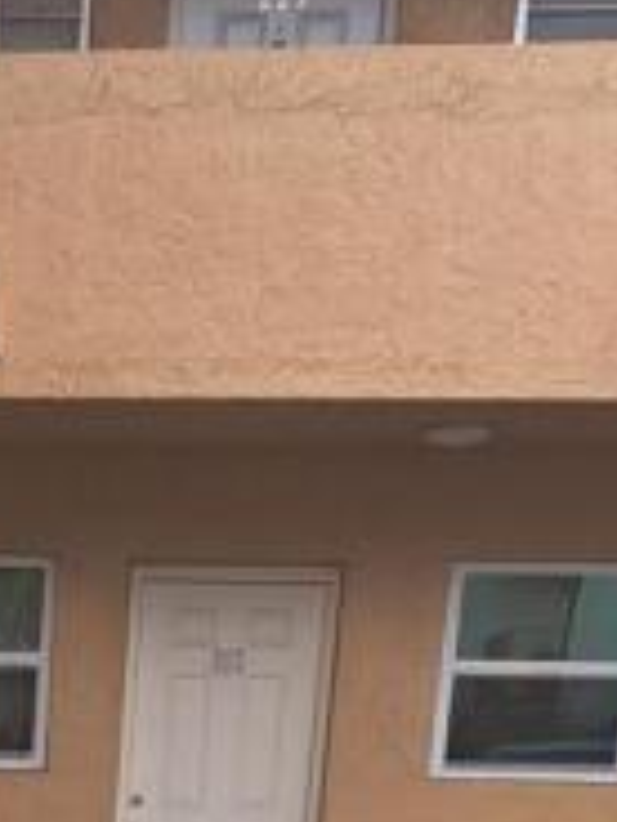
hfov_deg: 14.9
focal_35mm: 94
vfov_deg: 17.2
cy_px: 1465
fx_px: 2234
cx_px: -210
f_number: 1.8
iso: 50
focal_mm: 5.23
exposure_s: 1/136
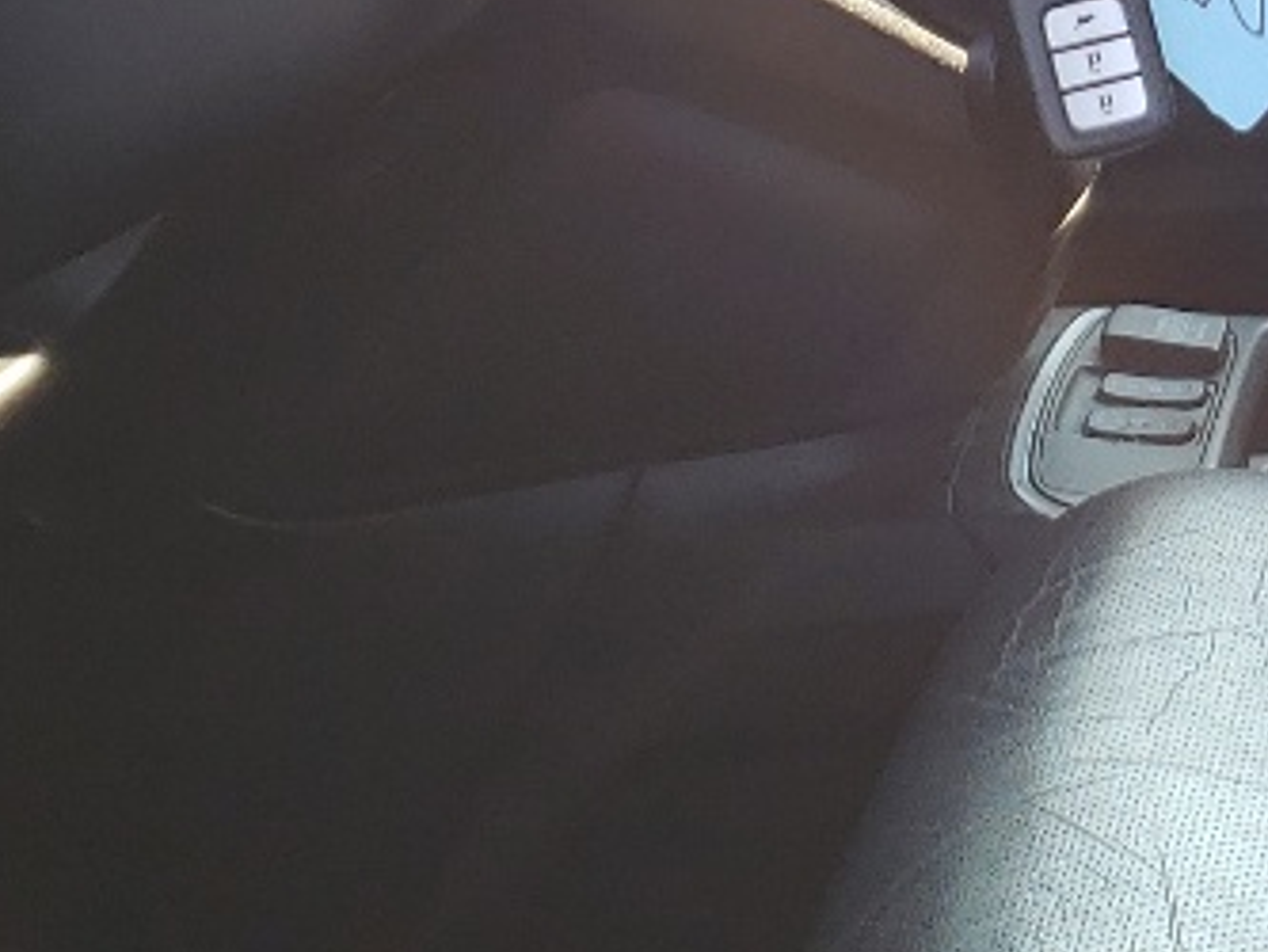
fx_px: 4580
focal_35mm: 125
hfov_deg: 15.3
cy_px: -183
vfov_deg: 11.6
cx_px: 1455
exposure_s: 1/345
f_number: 1.5
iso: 50
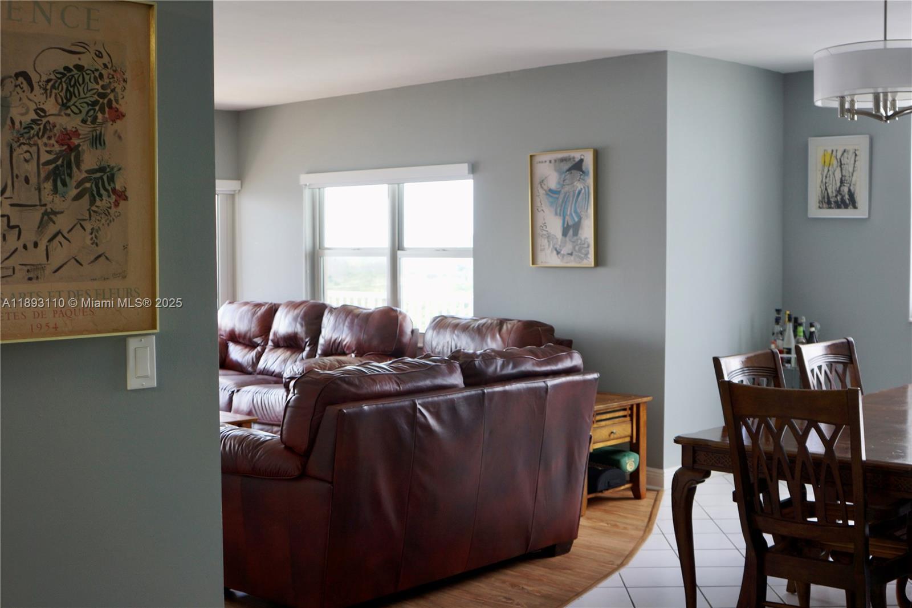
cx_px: 456
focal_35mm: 43
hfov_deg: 45.4
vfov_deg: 31.2
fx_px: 1089
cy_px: 304
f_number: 4
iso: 250
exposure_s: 1/60
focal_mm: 29
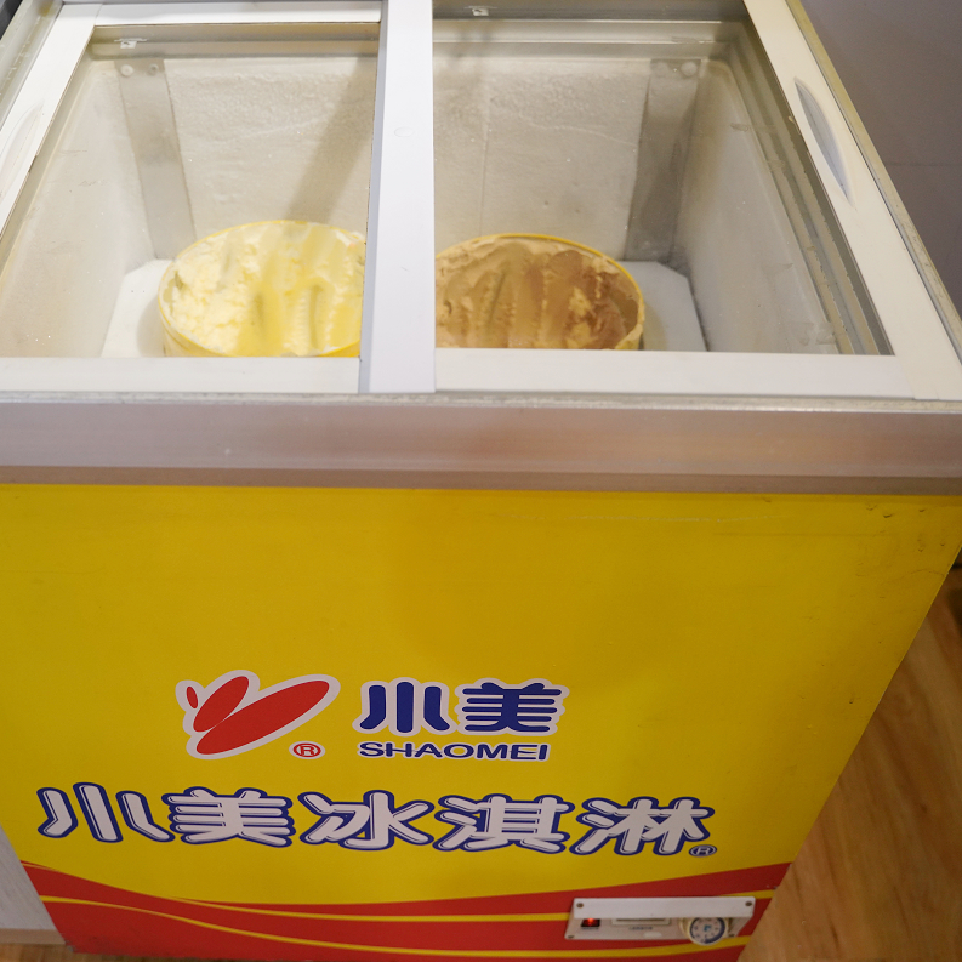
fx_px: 1132
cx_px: 382
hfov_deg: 45.8
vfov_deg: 46.0
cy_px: 480
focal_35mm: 36
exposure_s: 1/160
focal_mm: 28
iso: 1600
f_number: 3.2
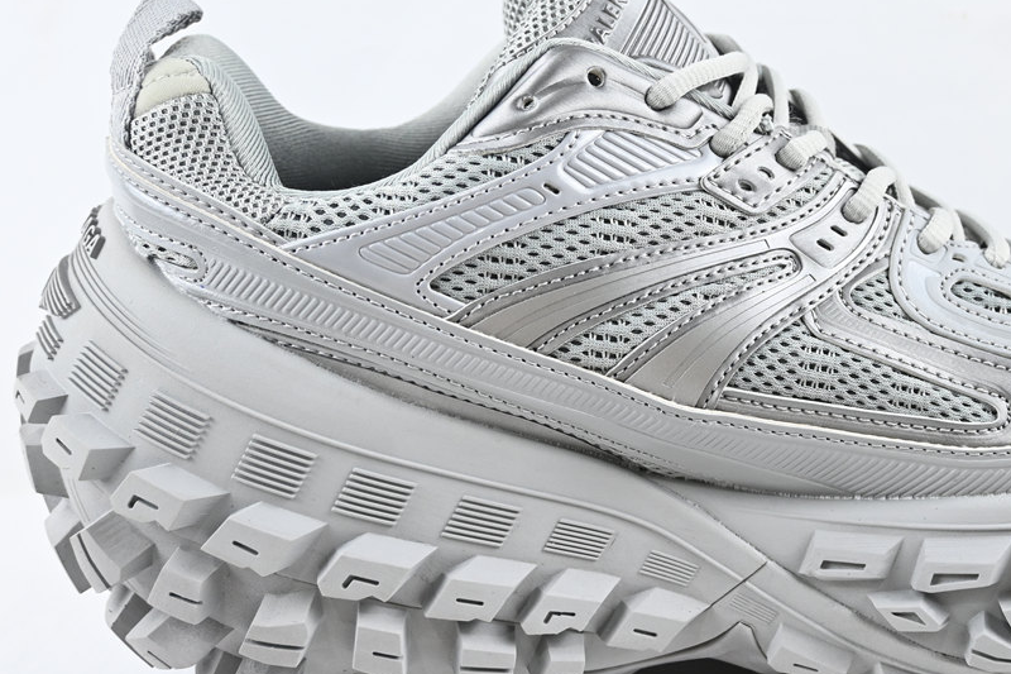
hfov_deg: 35.7
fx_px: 1548
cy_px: 338
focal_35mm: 55
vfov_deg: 24.6
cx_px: 695
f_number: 4.2
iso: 500
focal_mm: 24.5
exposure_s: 1/125
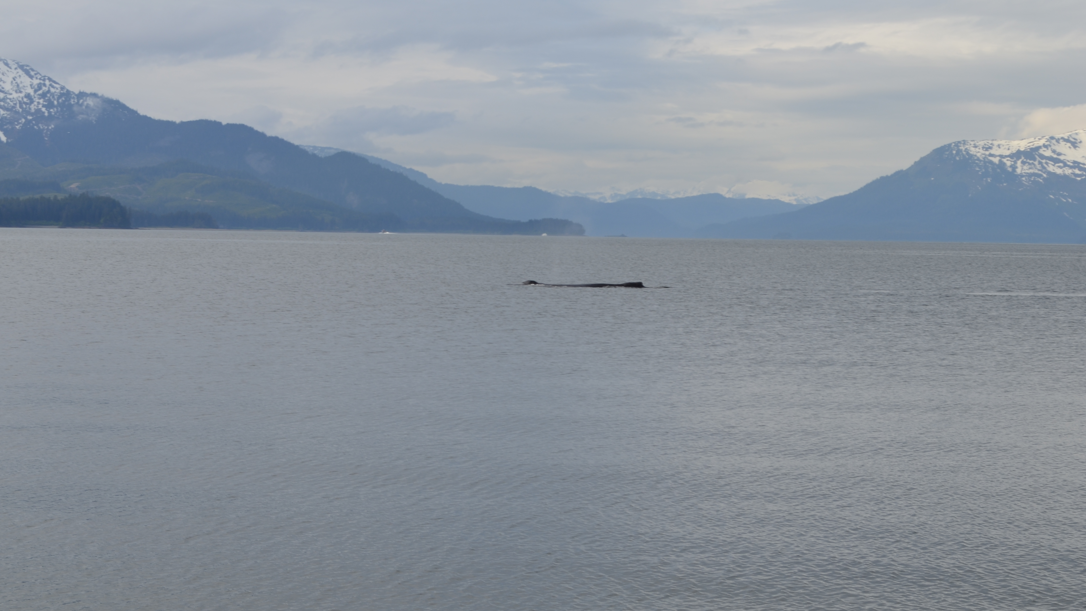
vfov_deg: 14.0
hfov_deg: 24.6
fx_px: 2492
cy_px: 291
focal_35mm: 87
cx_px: 542
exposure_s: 1/160
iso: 100
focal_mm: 55
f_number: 11
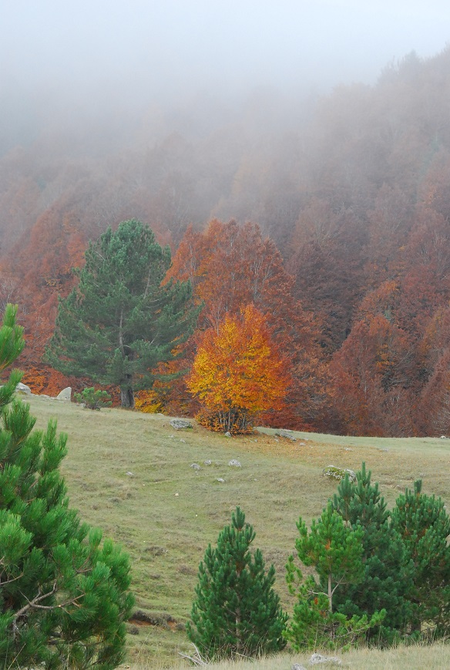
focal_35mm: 120
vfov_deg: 17.0
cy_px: 335
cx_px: 225
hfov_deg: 11.5
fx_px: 2237
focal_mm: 80
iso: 1250
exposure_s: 1/250
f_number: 8
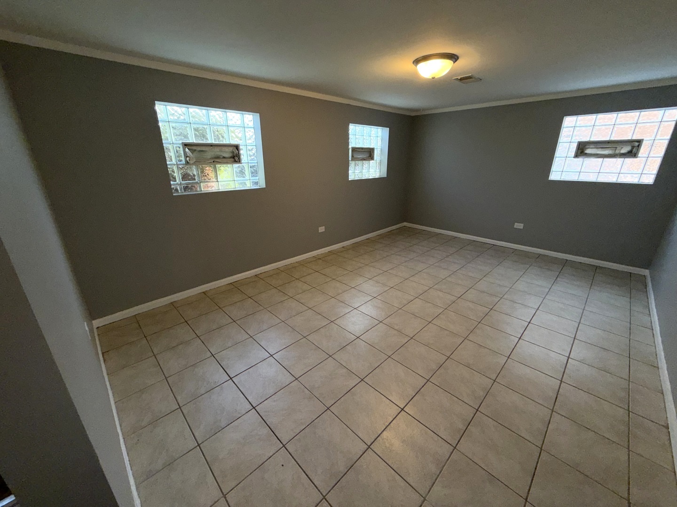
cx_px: 338
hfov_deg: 102.1
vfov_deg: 85.7
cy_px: 254
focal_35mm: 14
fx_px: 274
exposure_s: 1/120
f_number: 2.2
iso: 50
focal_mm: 2.22
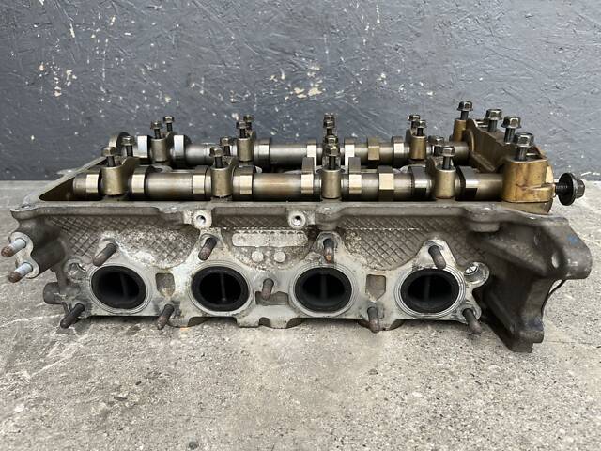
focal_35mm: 26
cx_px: 300
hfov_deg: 67.3
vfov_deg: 53.1
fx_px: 451
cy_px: 226
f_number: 1.6
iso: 50
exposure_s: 1/422
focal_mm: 5.1
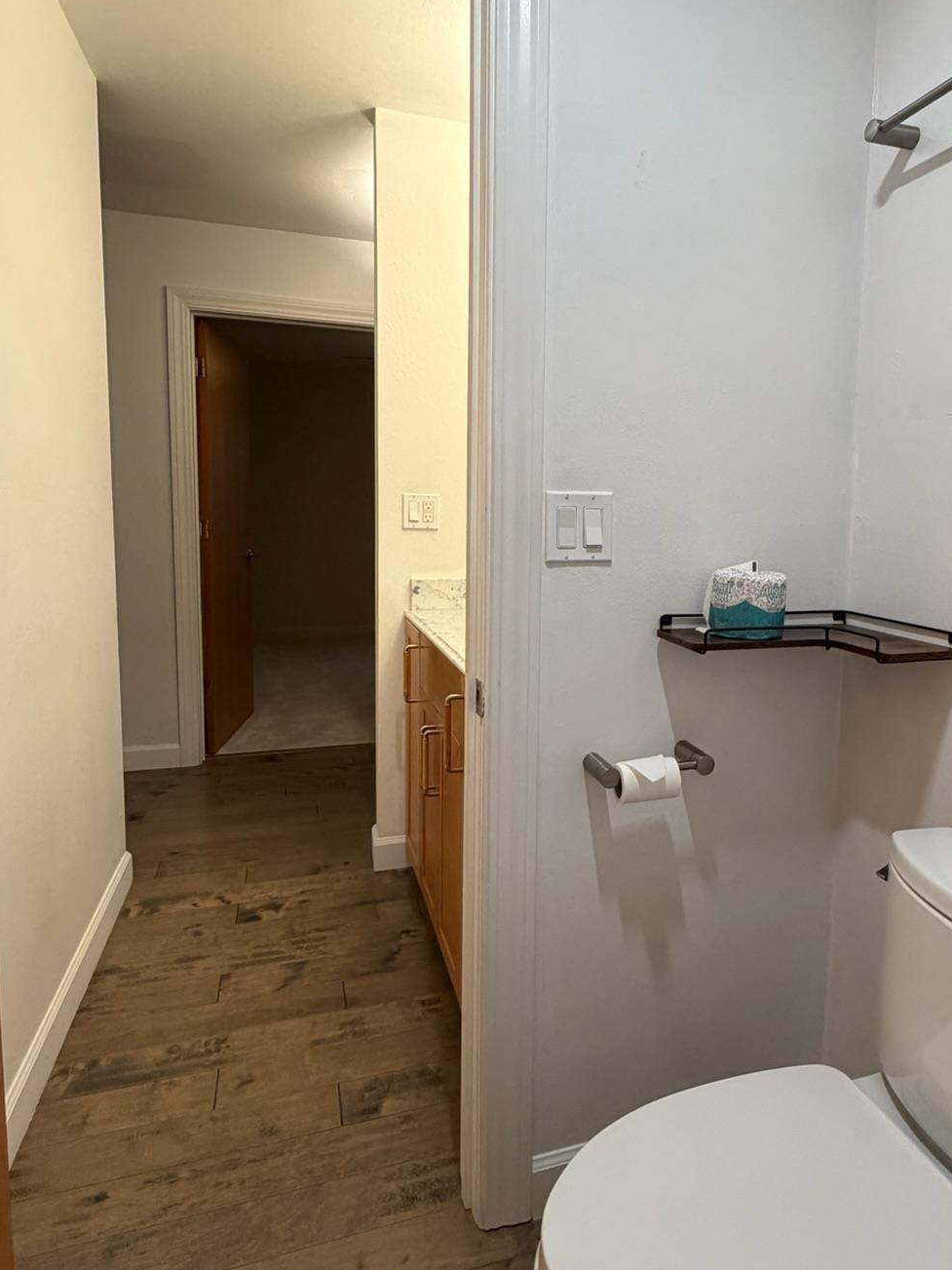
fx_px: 807
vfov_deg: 76.3
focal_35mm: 22
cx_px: 574
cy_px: 597
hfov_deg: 60.5
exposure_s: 1/120
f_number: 2.2
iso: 320
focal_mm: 2.22
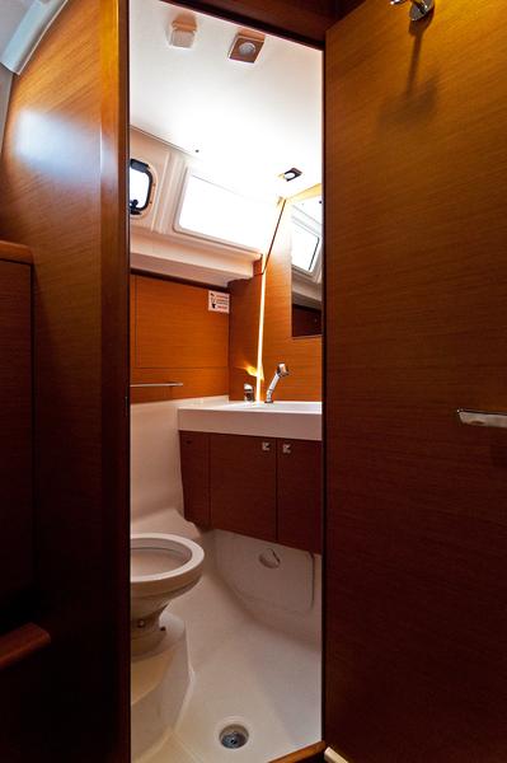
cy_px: 382
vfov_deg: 90.0
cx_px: 254
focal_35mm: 18
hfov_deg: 67.3
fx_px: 381
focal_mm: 12
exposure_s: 1/100
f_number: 6.3
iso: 1000
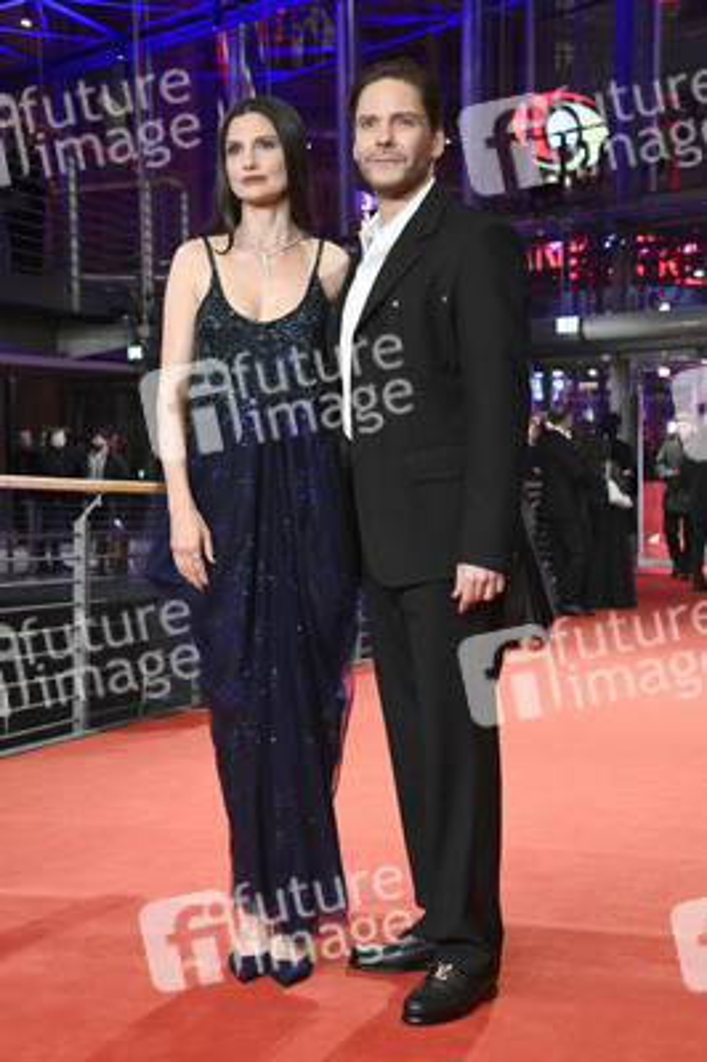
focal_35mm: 62
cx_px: 354
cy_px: 531
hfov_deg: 21.9
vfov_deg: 32.4
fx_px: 1829
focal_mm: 62
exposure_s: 1/200
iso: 5000
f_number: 5.6
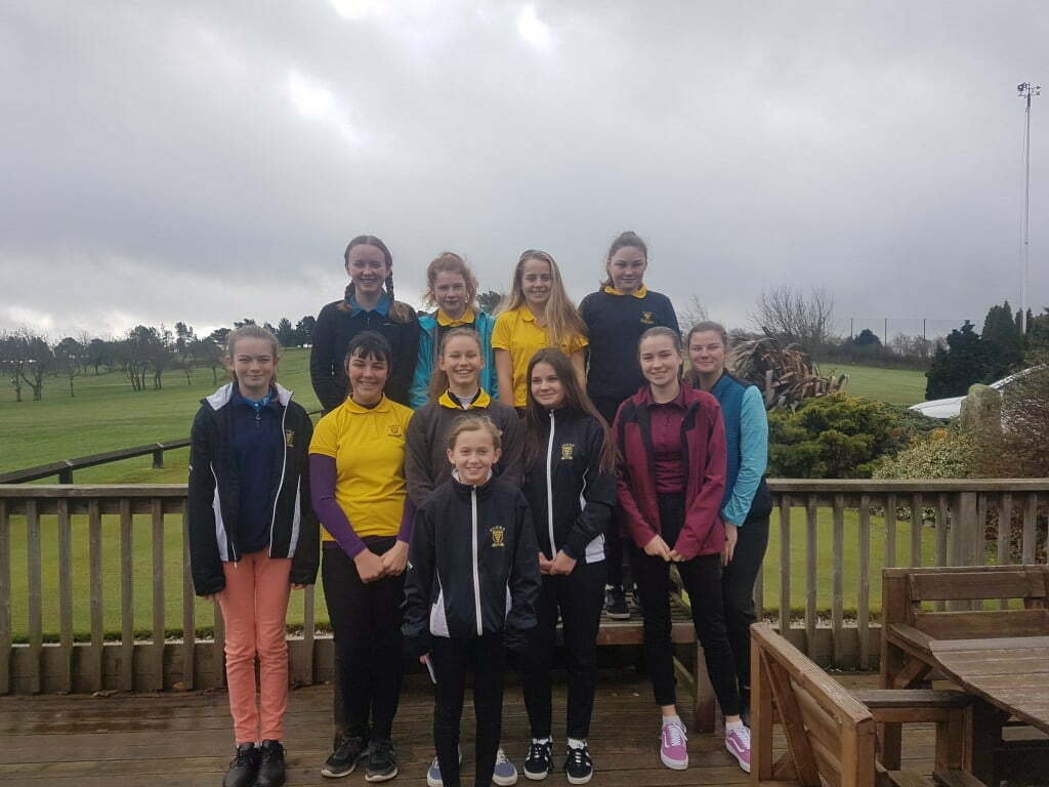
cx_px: 524
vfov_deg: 53.1
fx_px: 788
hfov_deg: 67.3
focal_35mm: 26
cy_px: 394
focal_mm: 4.2
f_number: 1.7
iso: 40
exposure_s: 1/912
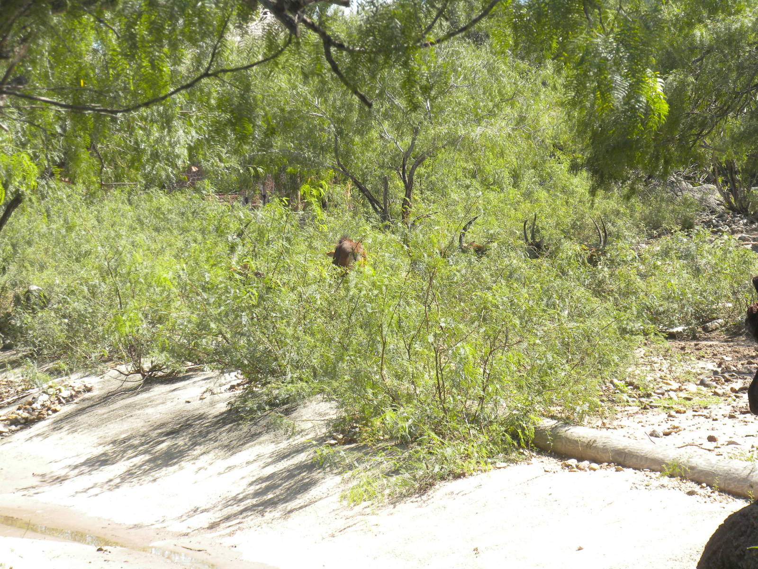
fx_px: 2606
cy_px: 284
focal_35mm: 119
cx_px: 379
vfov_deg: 12.5
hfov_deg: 16.6
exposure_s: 1/216
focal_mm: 21
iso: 90
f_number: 5.1
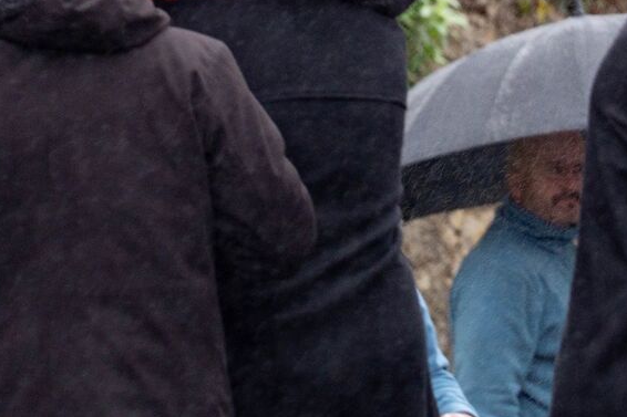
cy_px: 66
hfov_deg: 4.1
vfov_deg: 2.7
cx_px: 181
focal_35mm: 507
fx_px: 8827
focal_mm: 159.8
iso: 640
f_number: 5.6
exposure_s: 1/200
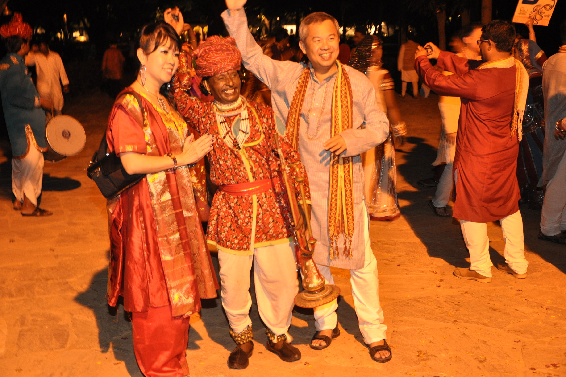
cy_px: 188
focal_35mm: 52
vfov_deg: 25.8
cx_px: 283
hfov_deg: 37.9
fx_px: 825
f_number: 4.5
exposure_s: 1/10
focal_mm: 35
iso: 800
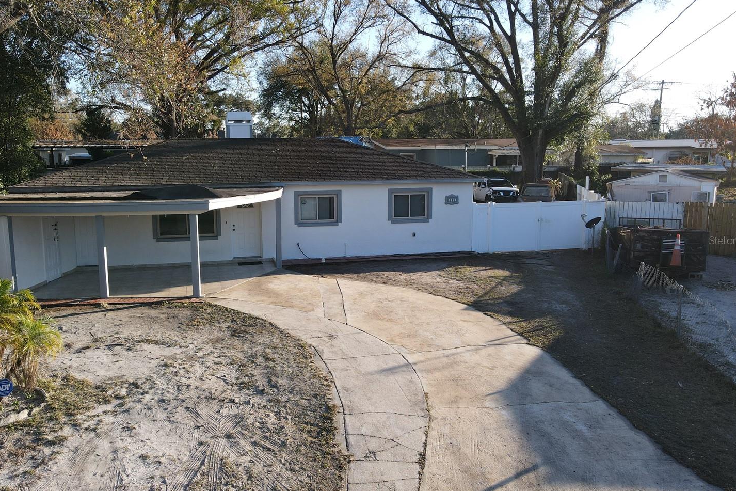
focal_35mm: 28
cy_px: 240
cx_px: 345
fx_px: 572
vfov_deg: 46.4
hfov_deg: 65.4
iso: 100
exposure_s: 1/200
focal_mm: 4.5
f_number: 2.8
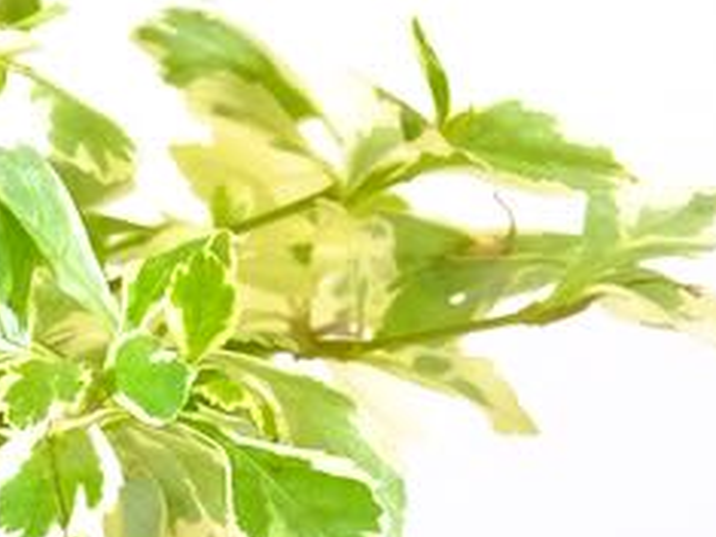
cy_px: -9
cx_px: -521
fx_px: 17014
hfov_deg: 2.4
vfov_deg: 1.8
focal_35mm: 823
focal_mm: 104.9
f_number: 8
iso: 2500
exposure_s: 1/15
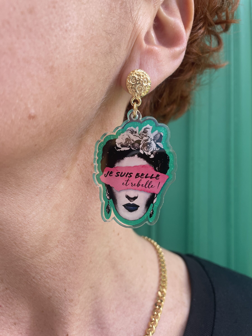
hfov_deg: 53.1
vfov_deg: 67.3
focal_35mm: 26
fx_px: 252
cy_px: 168
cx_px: 126
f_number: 1.6
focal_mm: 4.2
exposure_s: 1/121
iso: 64
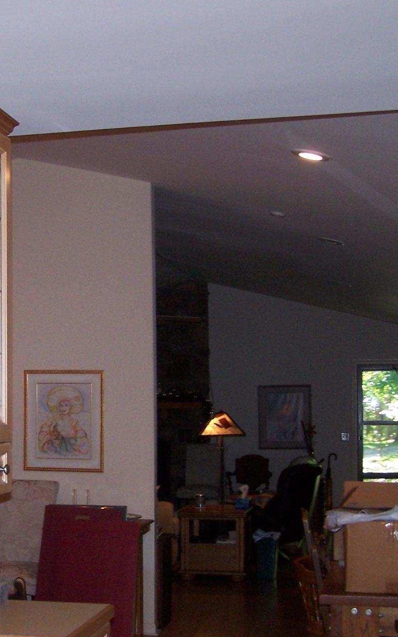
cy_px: 361
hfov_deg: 19.9
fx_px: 1110
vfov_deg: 31.9
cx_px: 36
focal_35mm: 64
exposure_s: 1/60
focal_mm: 6.3
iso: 140
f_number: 2.8
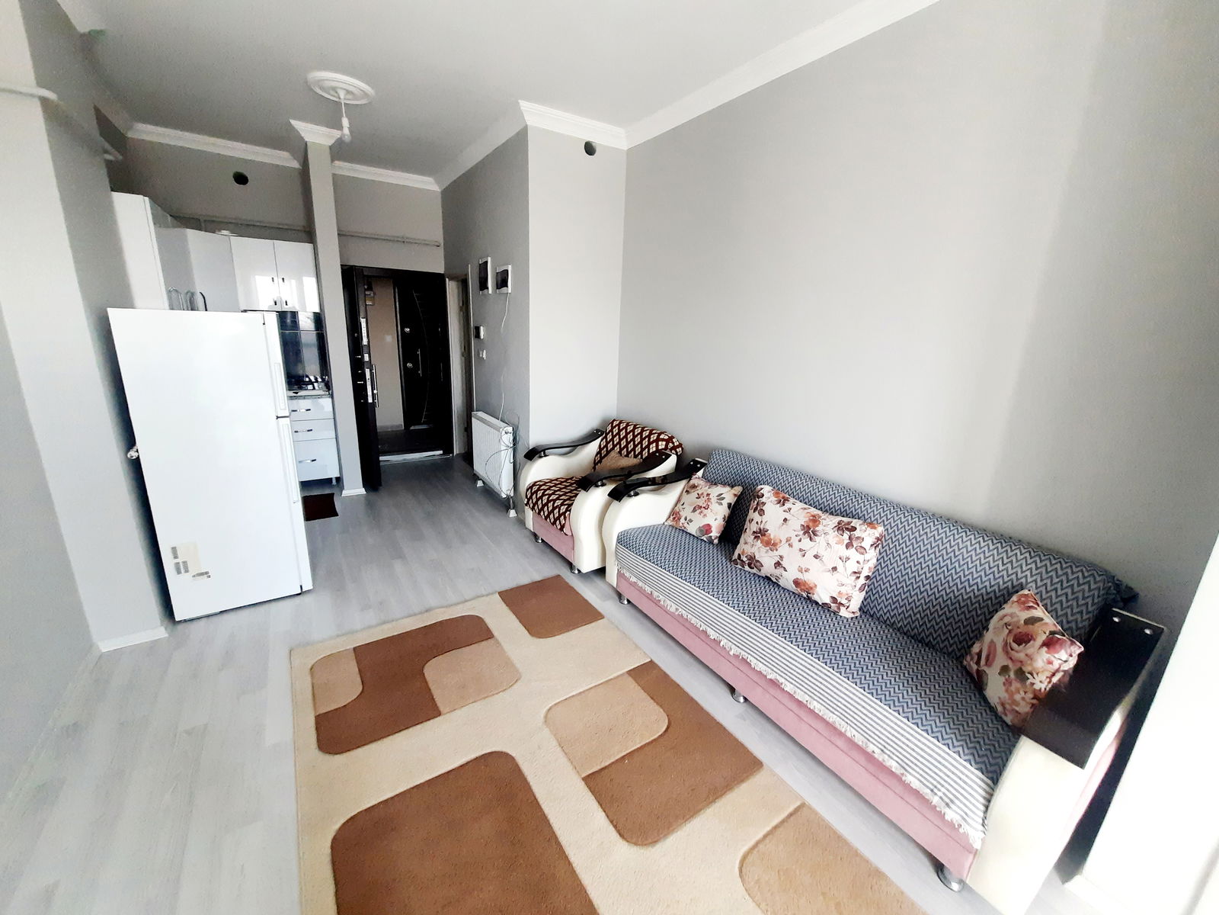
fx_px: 458
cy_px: 458
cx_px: 610
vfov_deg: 89.9
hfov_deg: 106.2
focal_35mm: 13
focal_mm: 1.74
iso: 160
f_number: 2.2
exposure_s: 1/50
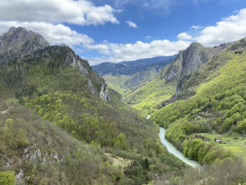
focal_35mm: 34
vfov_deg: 41.3
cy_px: 121
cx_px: 116
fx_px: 242
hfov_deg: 53.9
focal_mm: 4.25
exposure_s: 1/1608
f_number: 1.8
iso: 32
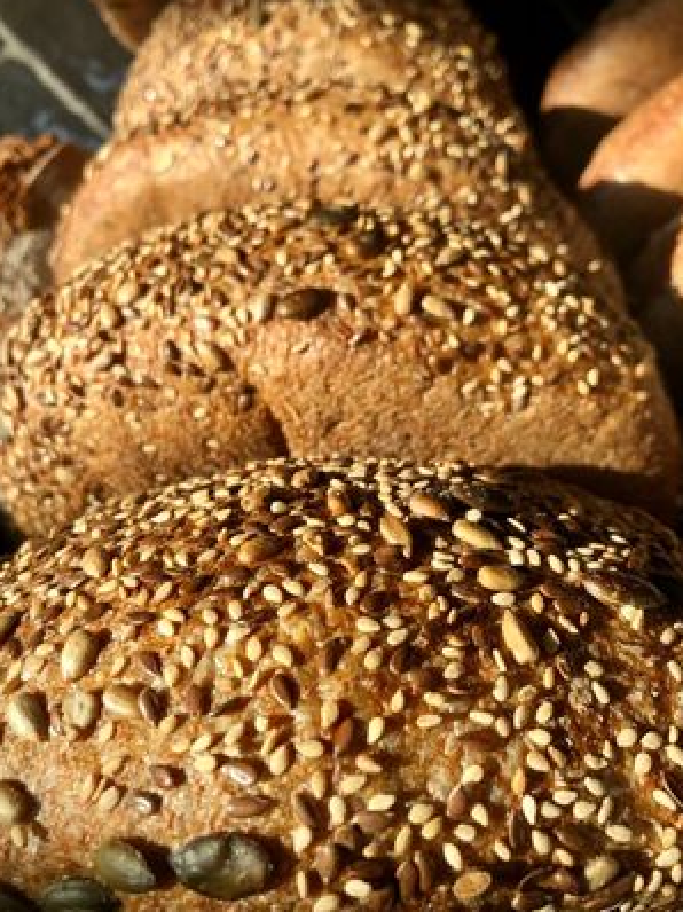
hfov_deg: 46.7
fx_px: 790
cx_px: 321
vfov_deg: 60.0
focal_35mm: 30
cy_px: 470
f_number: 1.8
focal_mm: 4
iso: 20
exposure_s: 1/286
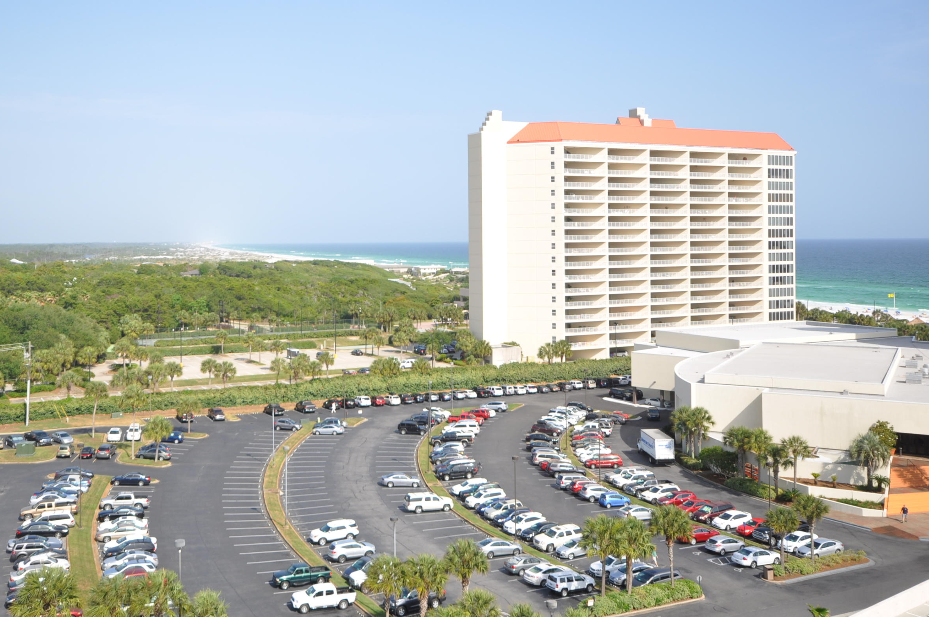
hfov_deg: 50.5
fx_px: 979
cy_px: 244
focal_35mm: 38
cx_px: 383
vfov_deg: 34.8
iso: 200
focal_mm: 20
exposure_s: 1/320
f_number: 9
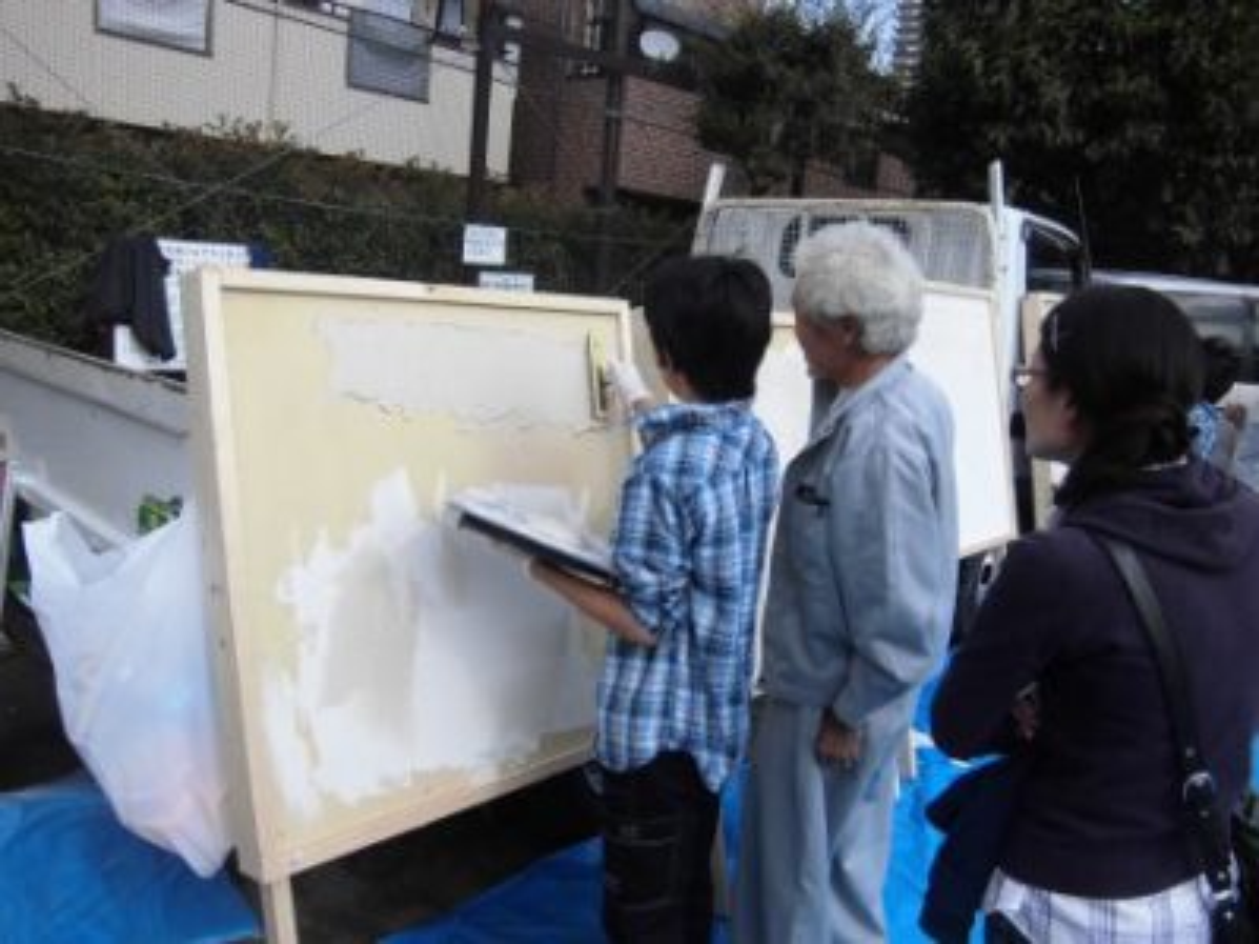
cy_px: 472
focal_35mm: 26
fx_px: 945
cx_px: 630
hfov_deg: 67.3
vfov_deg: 53.0
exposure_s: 1/800
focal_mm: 4.7
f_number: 2.8
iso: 100
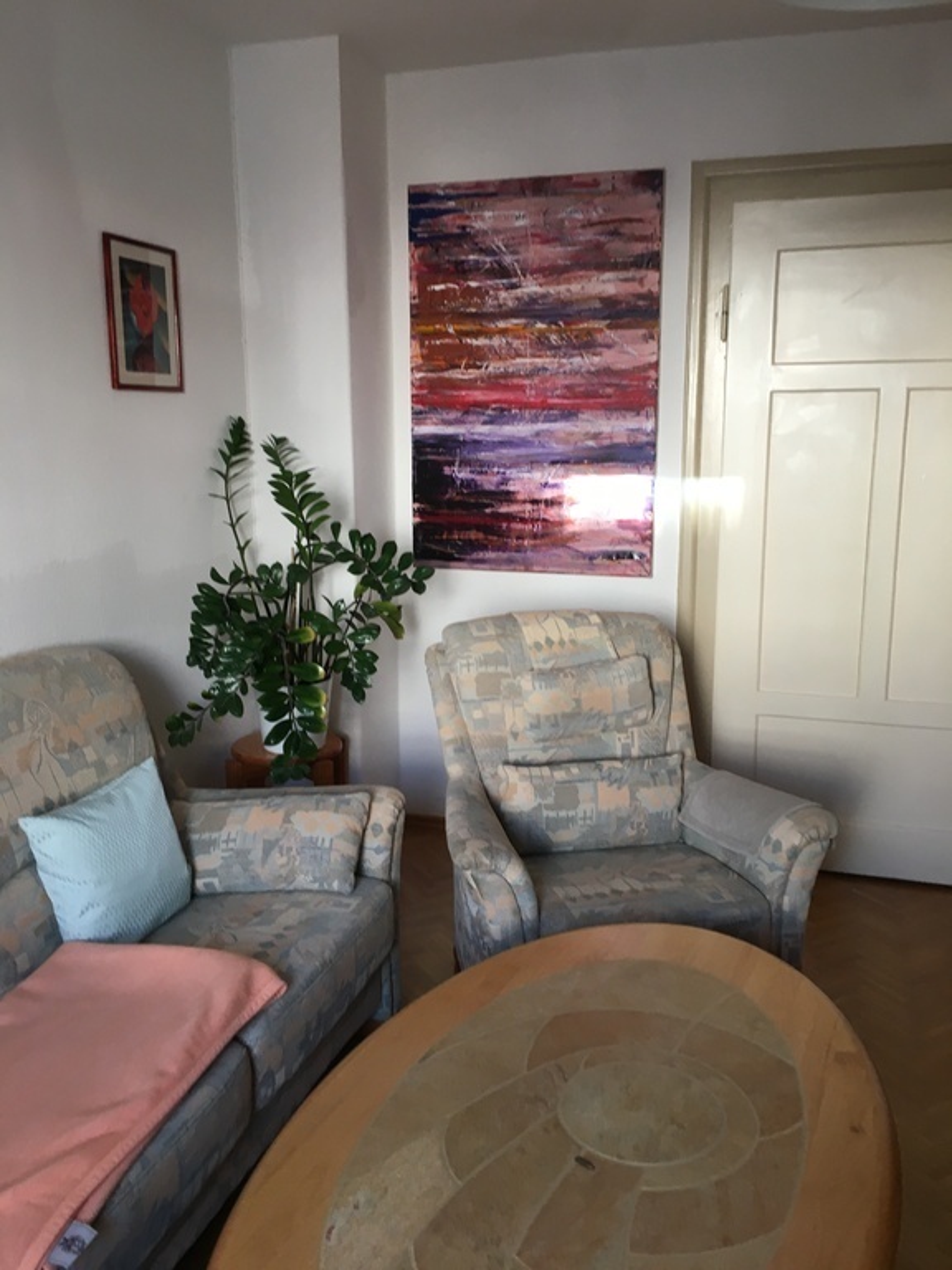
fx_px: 1063
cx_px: 476
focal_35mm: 29
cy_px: 635
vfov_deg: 61.7
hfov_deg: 48.2
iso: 64
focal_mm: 4.15
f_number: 2.2
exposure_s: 1/33
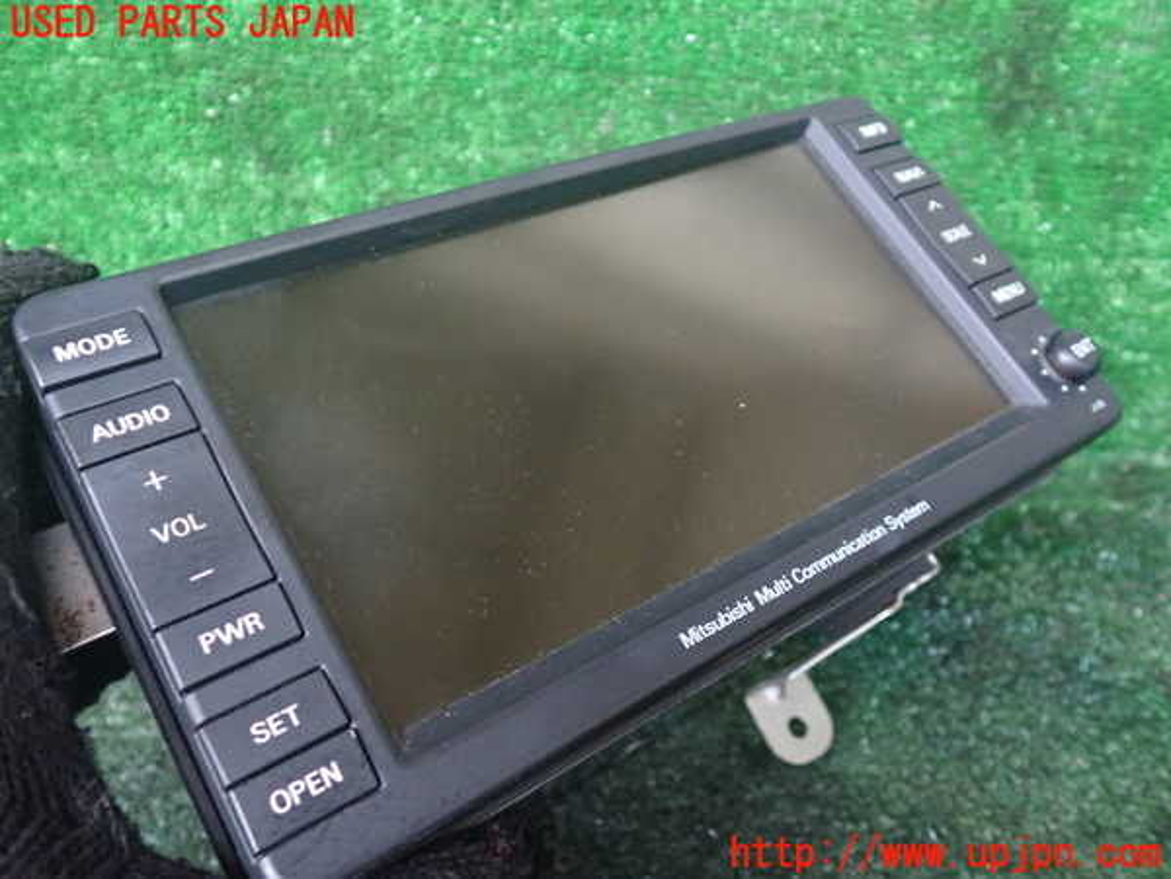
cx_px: 586
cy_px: 440
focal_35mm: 30
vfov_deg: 46.8
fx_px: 1015
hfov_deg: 60.0
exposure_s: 1/25
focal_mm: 5.4
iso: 800
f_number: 2.3
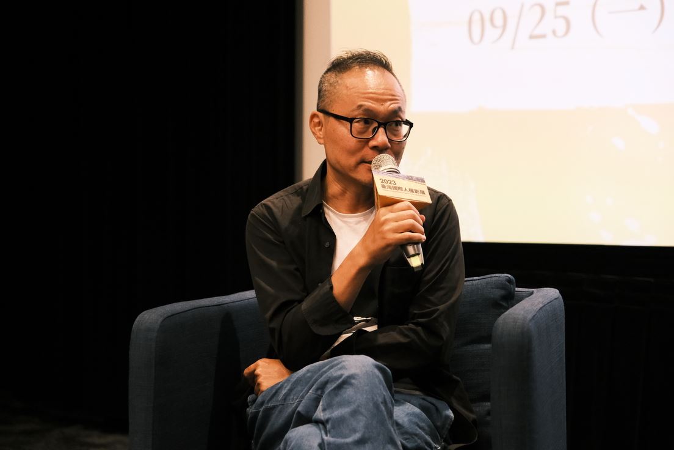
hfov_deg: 24.5
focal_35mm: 83
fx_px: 1554
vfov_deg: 16.5
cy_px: 225
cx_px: 337
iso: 6400
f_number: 2.8
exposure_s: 1/160
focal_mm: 55
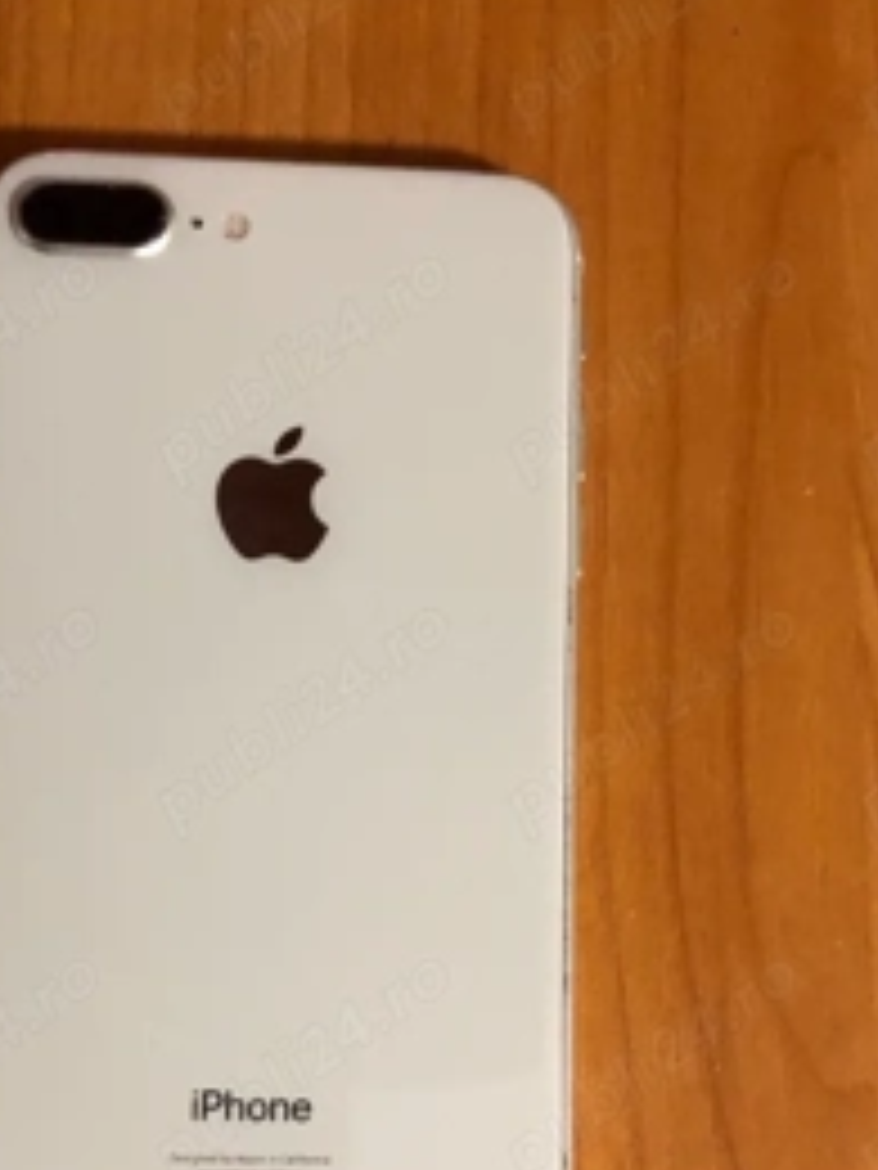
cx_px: 392
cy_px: 770
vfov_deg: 43.3
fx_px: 1454
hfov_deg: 33.6
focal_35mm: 43
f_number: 1.8
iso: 100
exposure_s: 1/5
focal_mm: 3.99
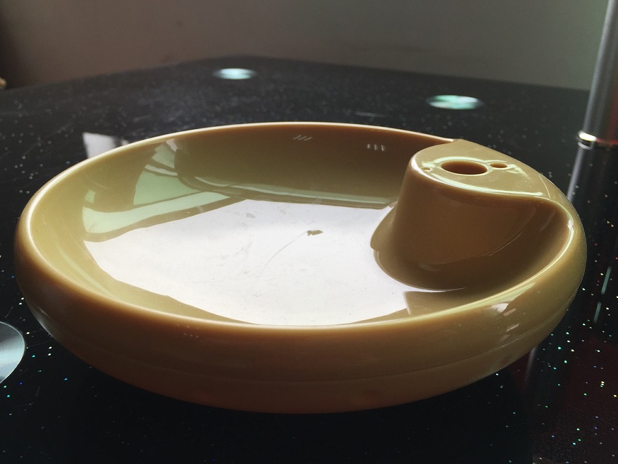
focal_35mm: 30
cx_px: 312
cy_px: 239
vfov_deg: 46.8
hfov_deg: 60.0
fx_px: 536
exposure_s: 1/151
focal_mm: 4.15
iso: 32
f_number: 2.2
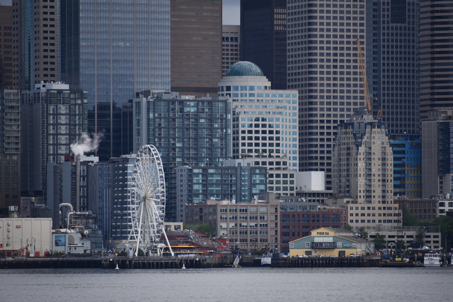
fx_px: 3776
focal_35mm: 300
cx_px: 226
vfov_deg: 4.6
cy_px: 151
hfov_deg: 6.9
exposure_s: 1/640
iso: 140
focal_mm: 300
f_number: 5.6
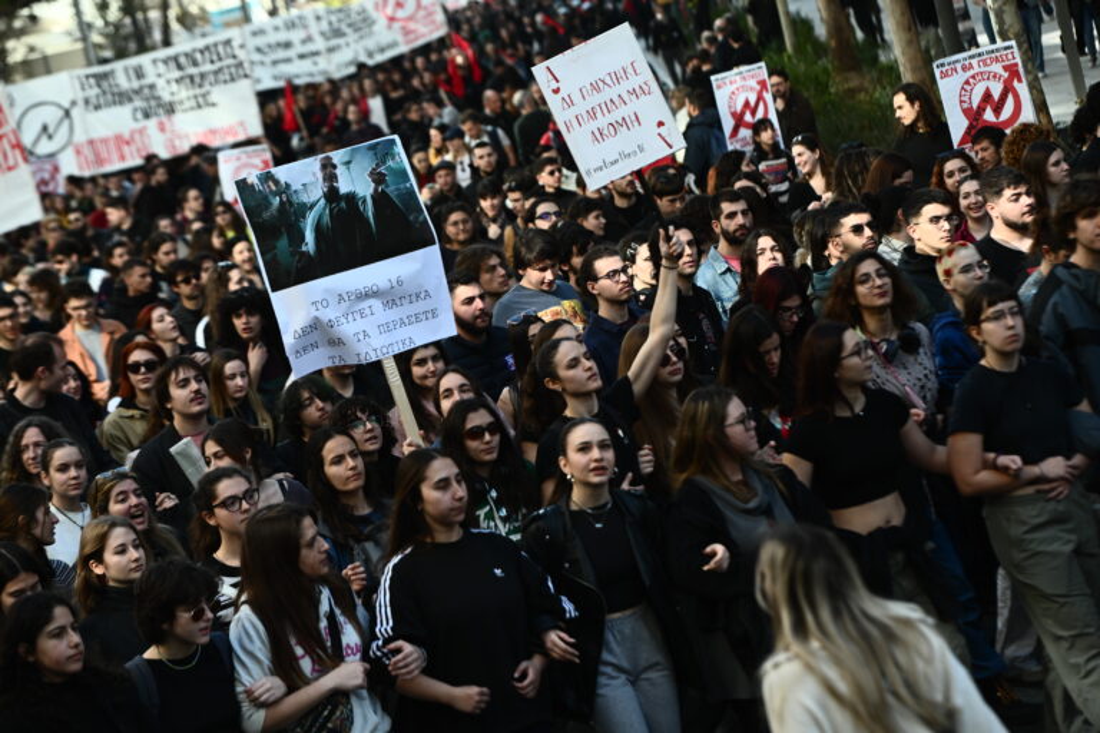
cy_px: 366
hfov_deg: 17.6
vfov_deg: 11.8
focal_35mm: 116
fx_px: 3544
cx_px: 550
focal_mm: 116
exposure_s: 1/1000
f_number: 4
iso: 500
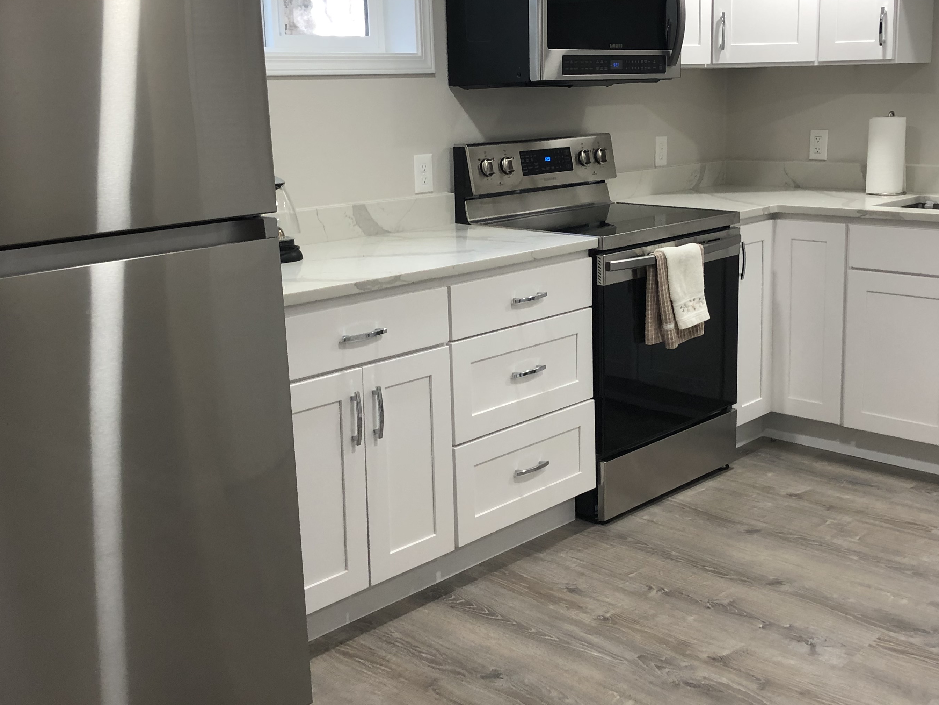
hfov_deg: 44.7
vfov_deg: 34.3
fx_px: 1139
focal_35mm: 42
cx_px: 513
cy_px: 306
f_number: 1.8
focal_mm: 3.99
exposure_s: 1/30
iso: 32
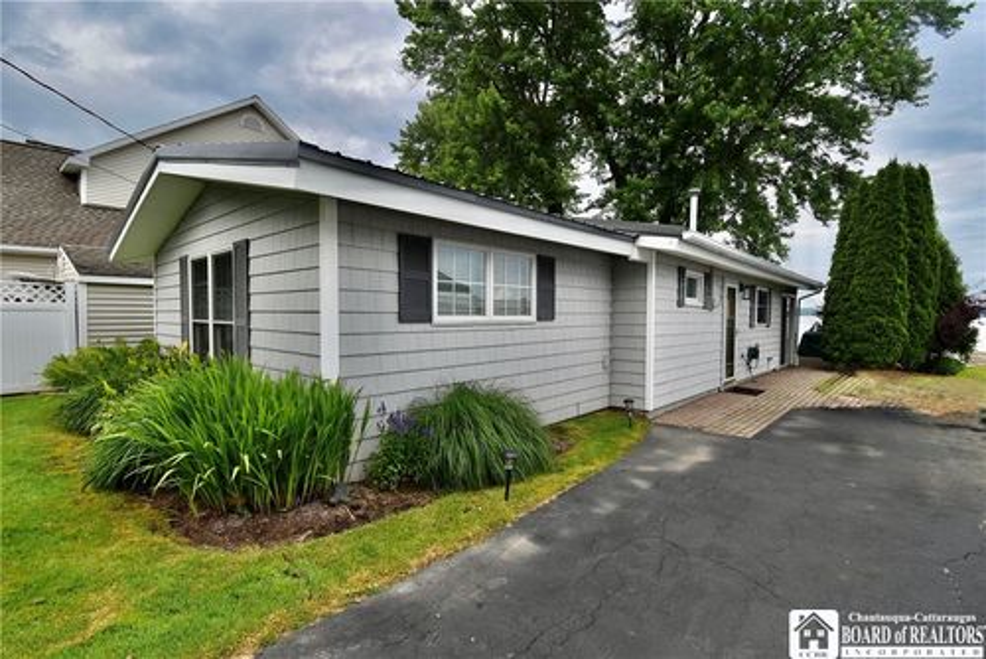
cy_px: 330
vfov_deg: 72.1
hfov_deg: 94.9
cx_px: 493
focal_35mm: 16
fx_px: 452
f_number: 8
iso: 100
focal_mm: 11
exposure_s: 1/250
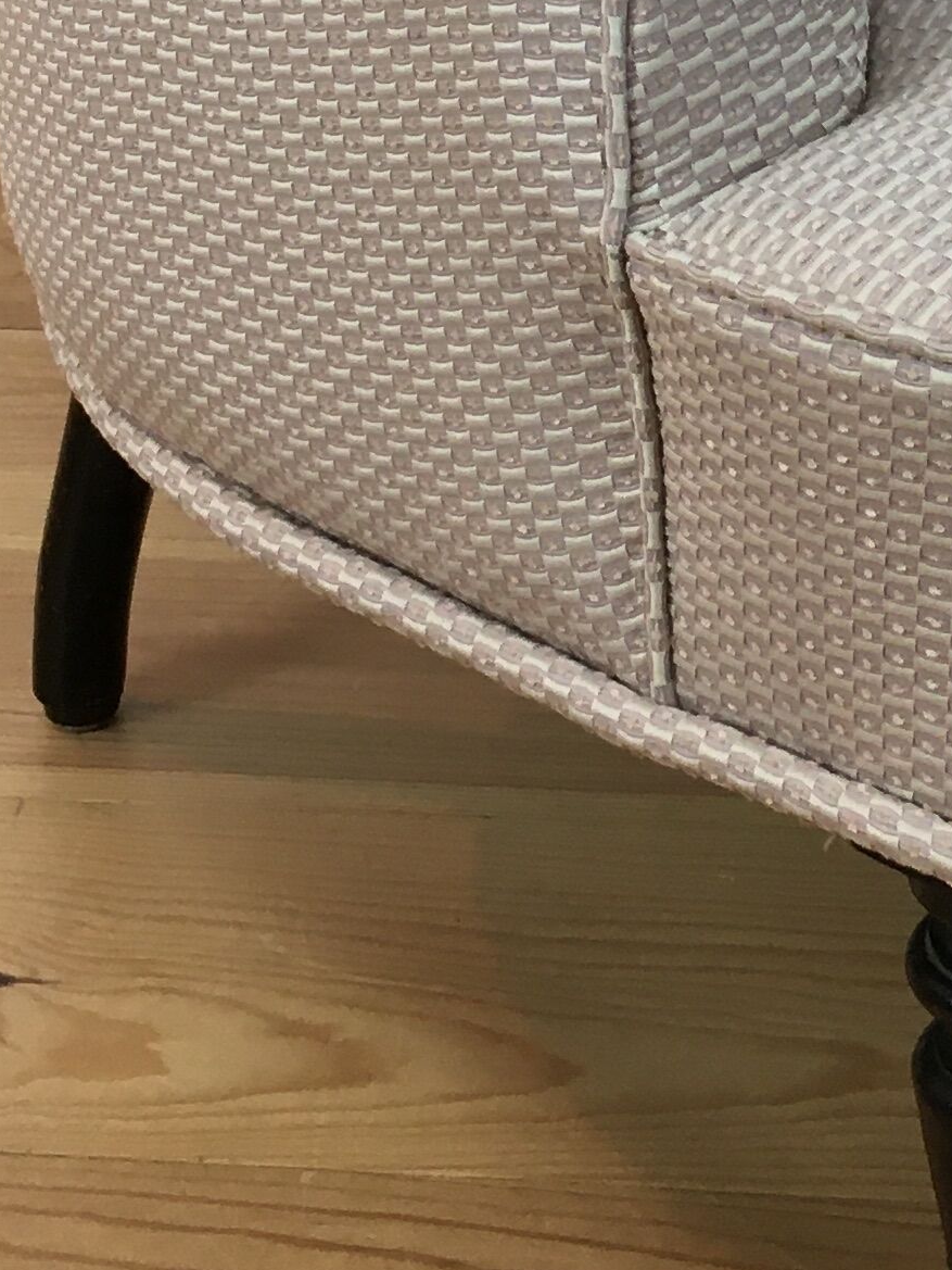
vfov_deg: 18.4
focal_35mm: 100
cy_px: -339
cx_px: 906
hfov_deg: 14.6
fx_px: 3666
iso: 32
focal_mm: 4.15
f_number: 2.2
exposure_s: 1/33
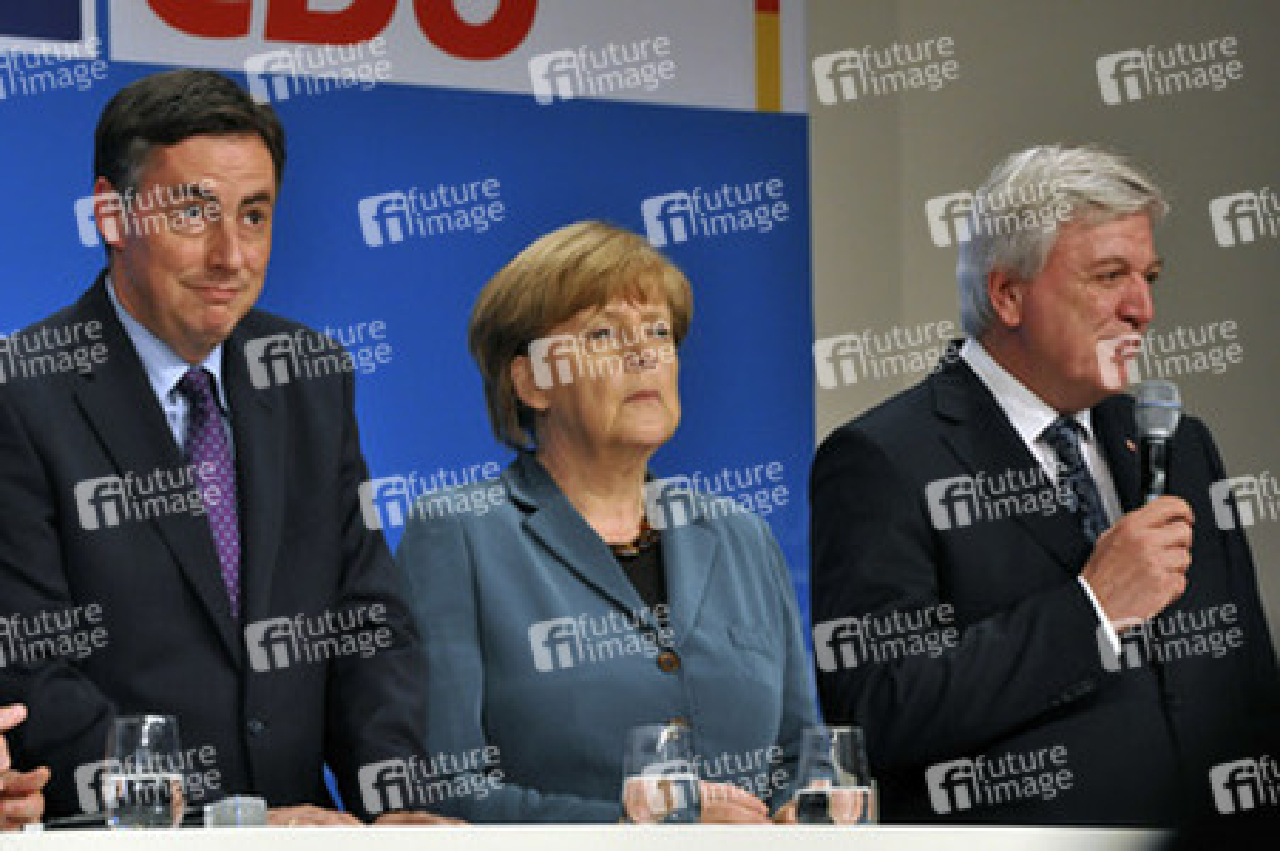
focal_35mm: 300
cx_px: 640
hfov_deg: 6.9
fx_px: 10659
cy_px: 426
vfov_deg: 4.6
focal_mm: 200
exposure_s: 1/160
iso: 1250
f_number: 9
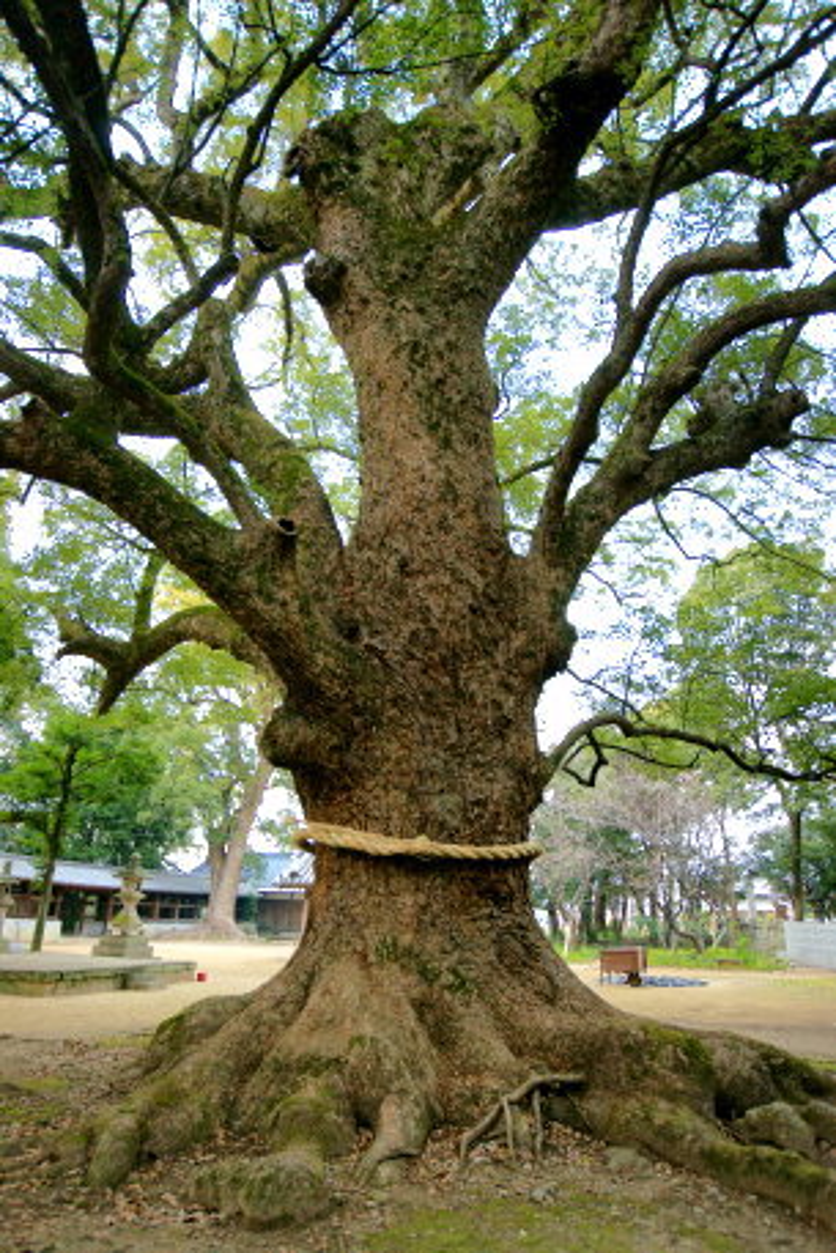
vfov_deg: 73.7
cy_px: 626
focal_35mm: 24
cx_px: 418
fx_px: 835
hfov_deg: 53.2
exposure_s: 1/2.5
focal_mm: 24
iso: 250
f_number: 2.8
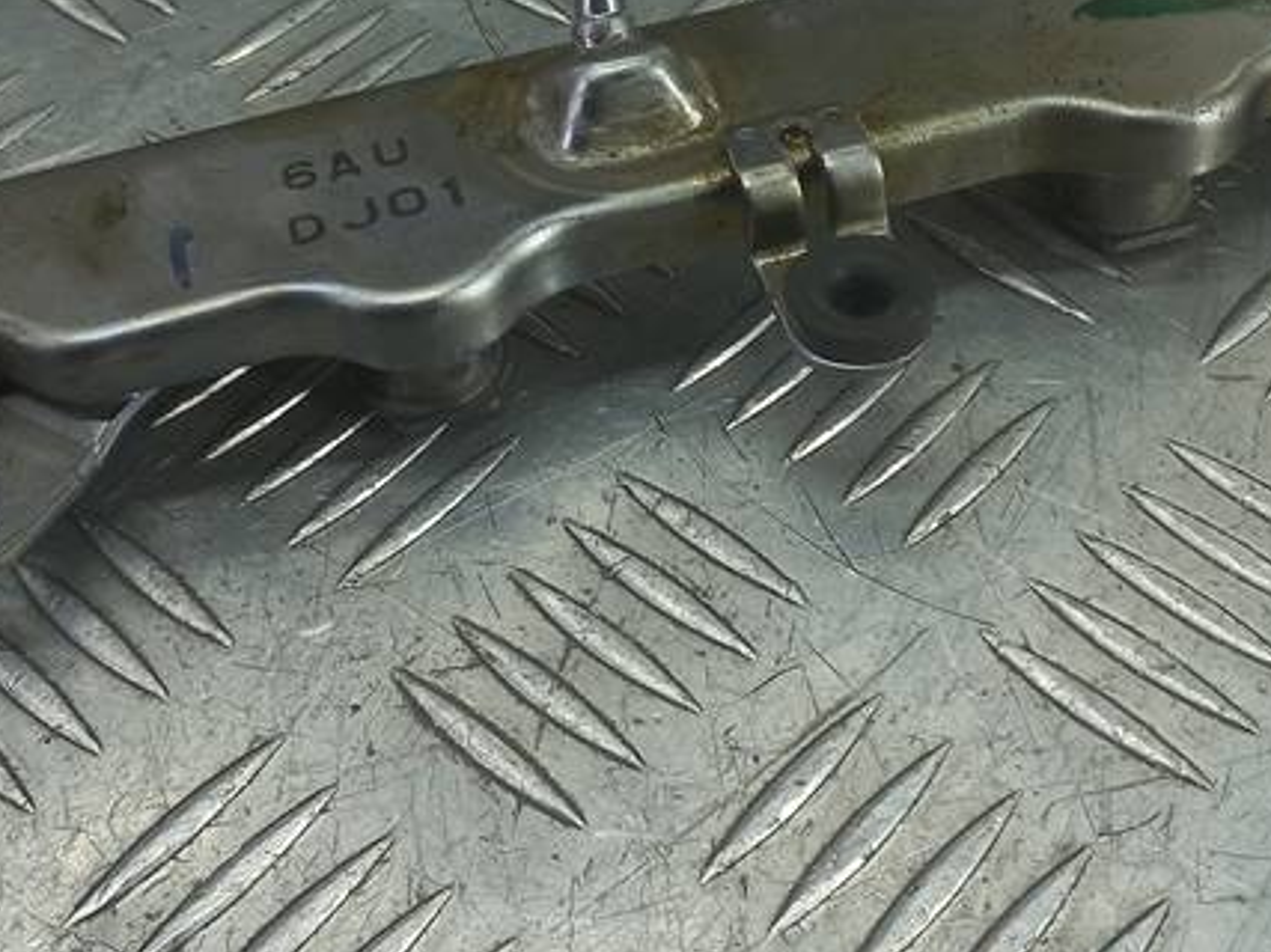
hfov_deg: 32.2
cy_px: 77
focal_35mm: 60
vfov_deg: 23.7
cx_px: 646
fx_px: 2202
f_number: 1.8
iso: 50
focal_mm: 4.6
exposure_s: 1/50
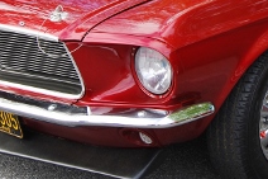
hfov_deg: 17.2
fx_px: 878
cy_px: -27
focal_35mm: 118
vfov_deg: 11.4
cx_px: 220
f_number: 5.6
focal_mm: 26
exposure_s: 1/125
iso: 125
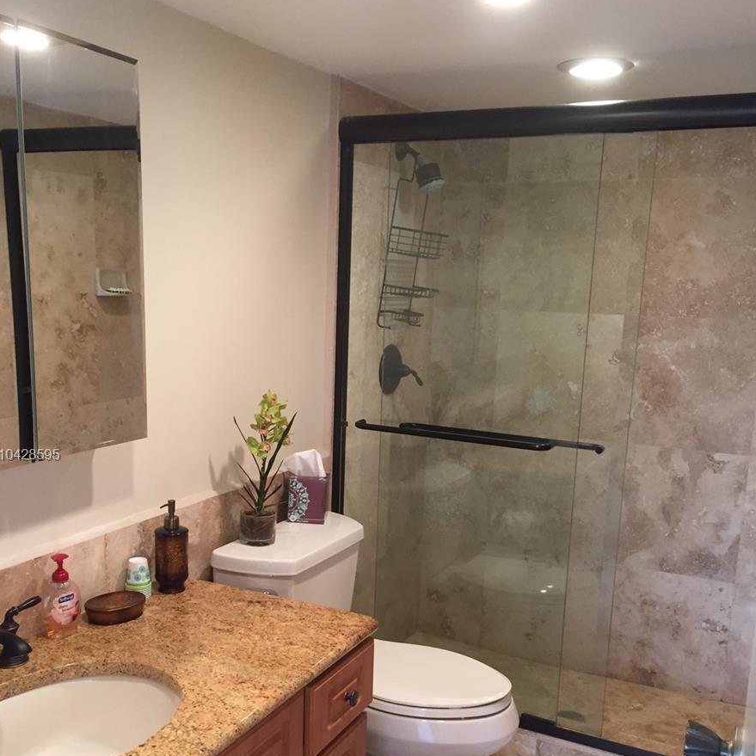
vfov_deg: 46.9
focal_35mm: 35
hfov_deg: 47.2
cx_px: 372
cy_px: 457
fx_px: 865
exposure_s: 1/30
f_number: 2.2
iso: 100
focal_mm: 4.15
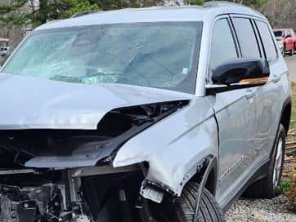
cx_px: 13
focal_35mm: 65
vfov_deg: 21.3
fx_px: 556
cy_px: 251
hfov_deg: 28.3
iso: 12
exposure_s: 1/412
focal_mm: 6.4
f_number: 1.8
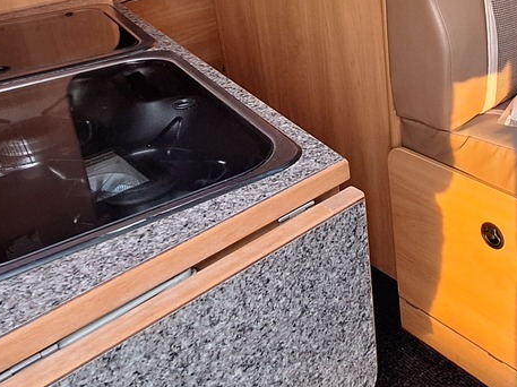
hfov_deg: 42.2
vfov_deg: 33.3
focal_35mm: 41
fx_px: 612
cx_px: 460
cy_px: 40
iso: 100
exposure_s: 1/50
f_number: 2.2
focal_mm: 1.74
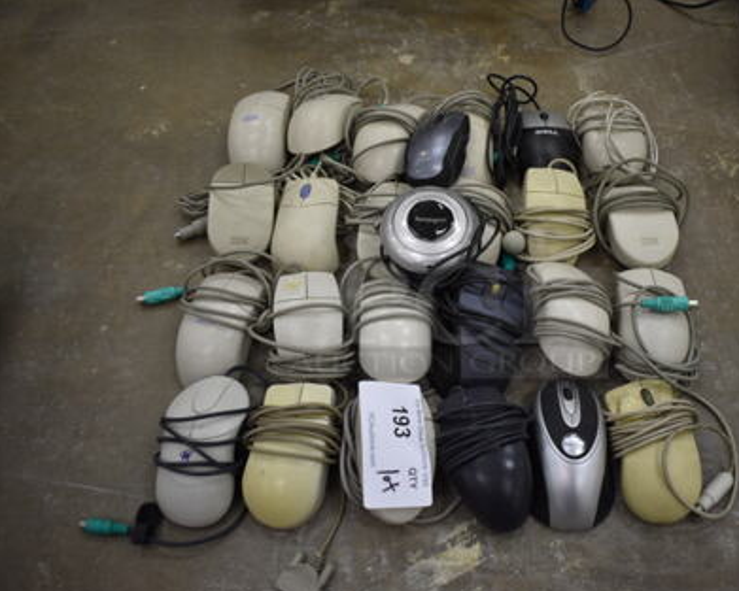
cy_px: 300
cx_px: 444
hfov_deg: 56.7
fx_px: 678
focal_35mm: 31
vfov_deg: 47.1
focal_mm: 18
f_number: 3.5
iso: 800
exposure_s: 1/125
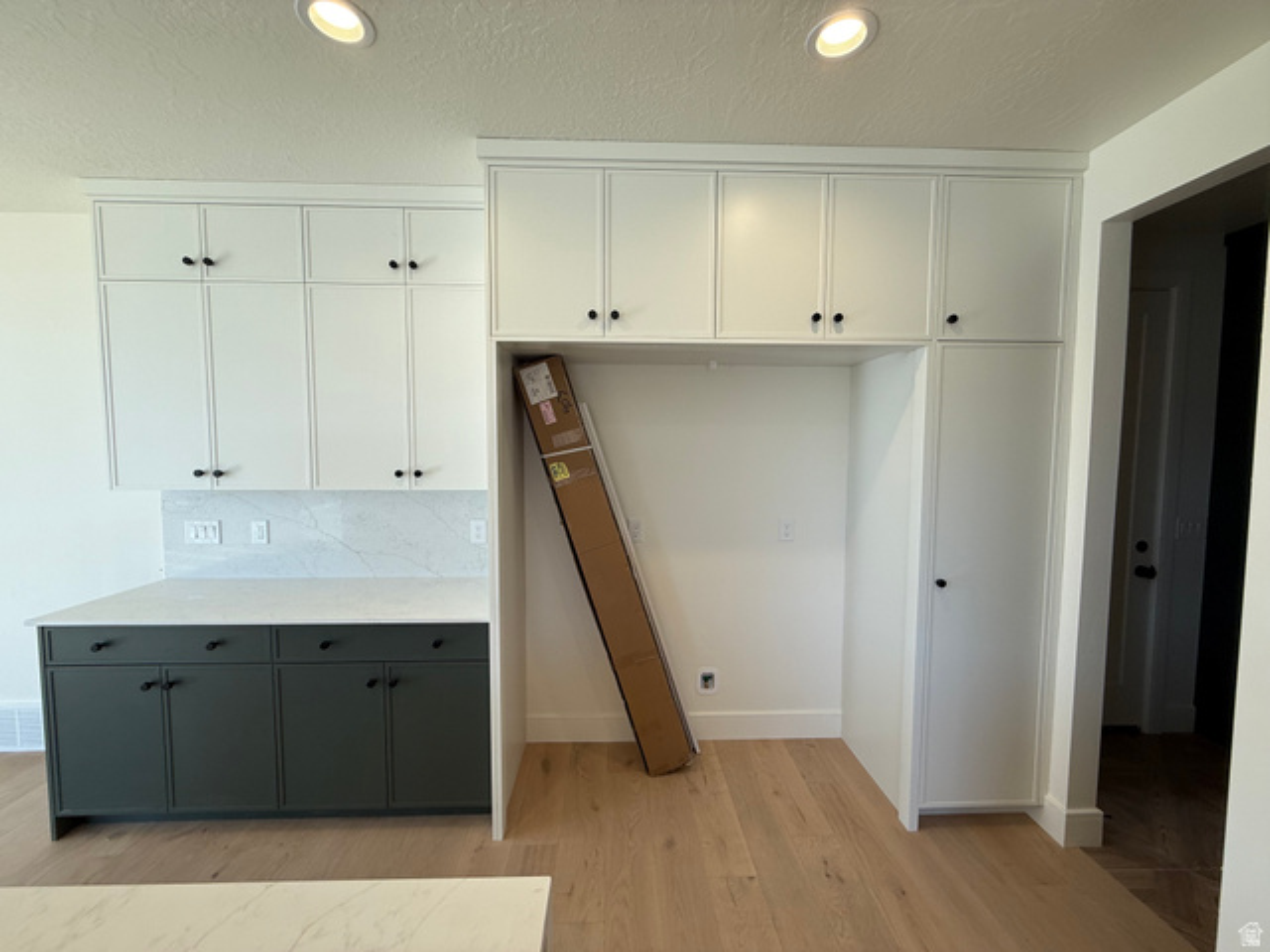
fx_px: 514
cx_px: 635
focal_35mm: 14
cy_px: 476
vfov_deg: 85.7
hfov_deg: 102.1
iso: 50
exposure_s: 1/120
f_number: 2.2
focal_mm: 2.22
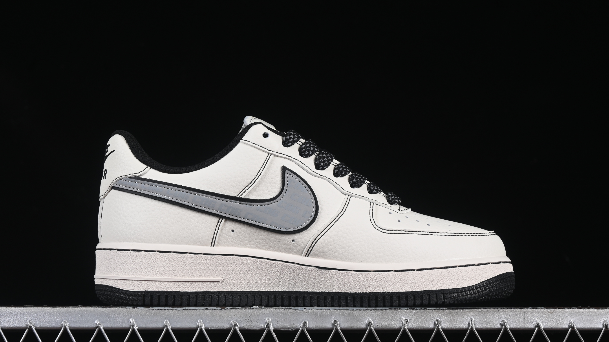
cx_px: 304
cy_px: 180
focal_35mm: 79
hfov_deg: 26.9
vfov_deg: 15.3
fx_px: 1276
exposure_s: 1/80
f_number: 8
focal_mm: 50
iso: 160
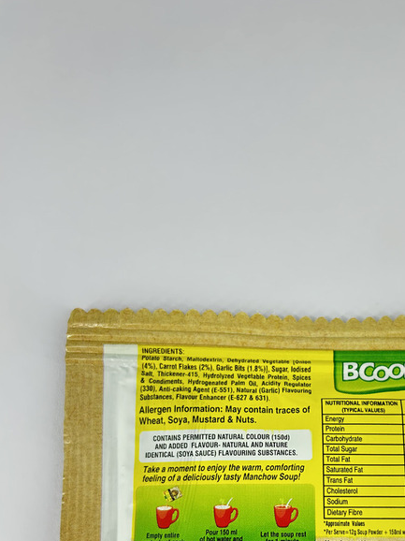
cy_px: 454
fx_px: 703
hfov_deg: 31.7
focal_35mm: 45
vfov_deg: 39.9
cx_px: 289
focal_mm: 5.7
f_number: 1.5
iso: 50
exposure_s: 1/185
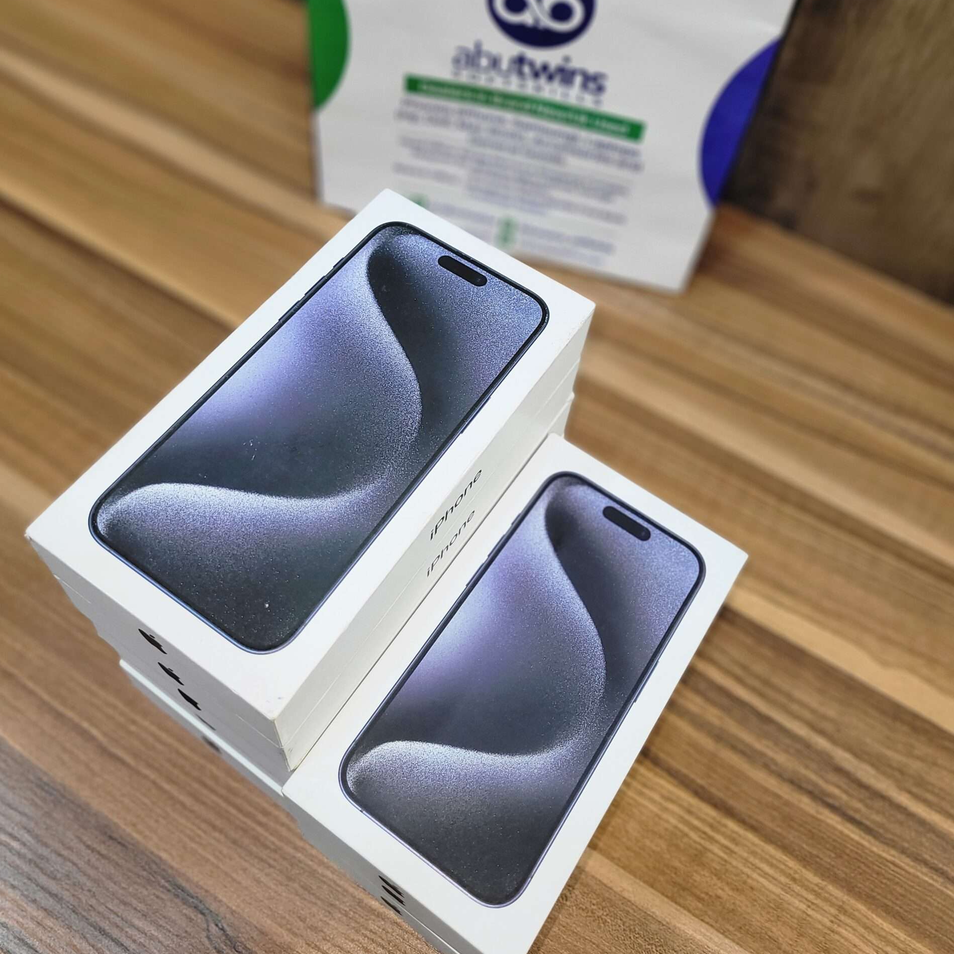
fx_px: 967
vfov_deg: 52.0
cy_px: 362
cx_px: 474
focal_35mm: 31
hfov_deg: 52.5
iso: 160
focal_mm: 5.4
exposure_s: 1/60
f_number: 1.8
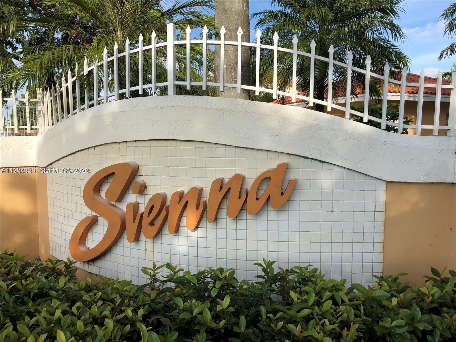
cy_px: 171
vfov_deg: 49.7
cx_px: 228
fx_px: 369
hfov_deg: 63.4
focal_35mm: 28
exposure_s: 1/1350
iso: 20
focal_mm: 4
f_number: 1.8
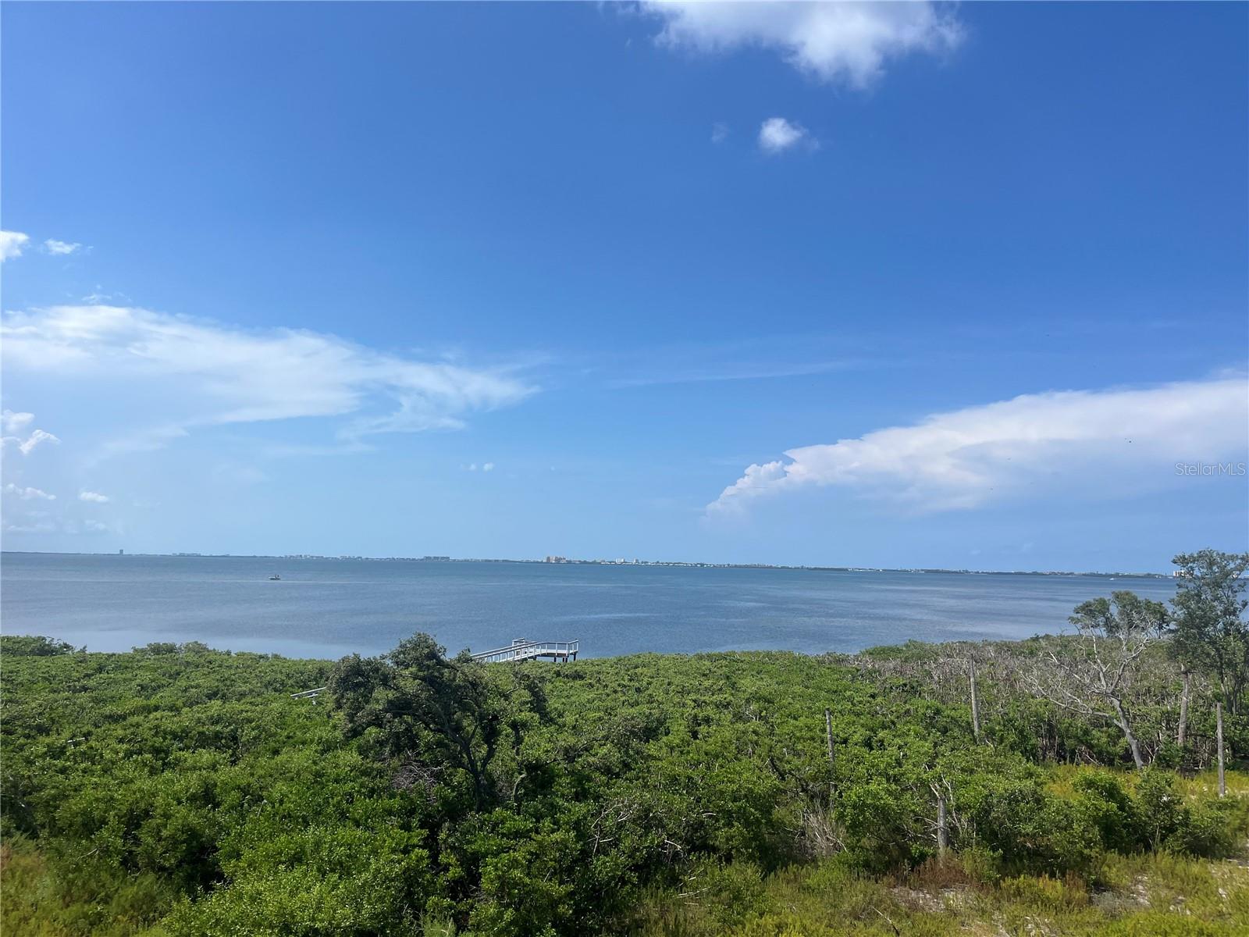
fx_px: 938
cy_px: 468
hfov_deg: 67.3
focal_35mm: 26
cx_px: 624
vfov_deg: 53.1
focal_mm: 5.1
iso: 50
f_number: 1.6
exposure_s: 1/5848
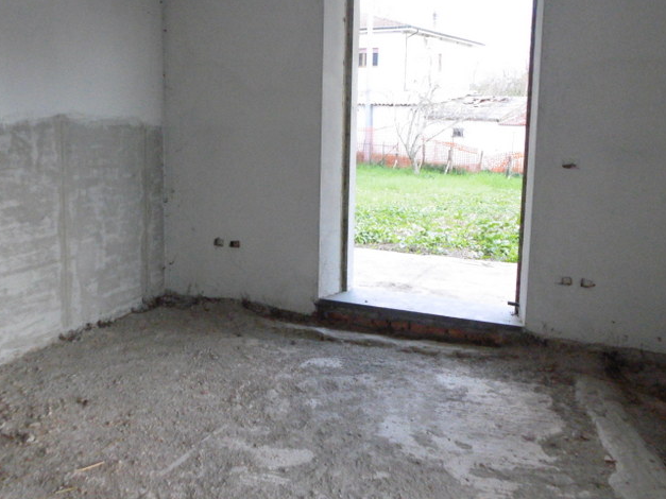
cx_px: 298
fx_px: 712
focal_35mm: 37
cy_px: 206
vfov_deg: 38.5
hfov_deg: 50.1
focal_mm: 5.3
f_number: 3.2
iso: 400
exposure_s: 1/50
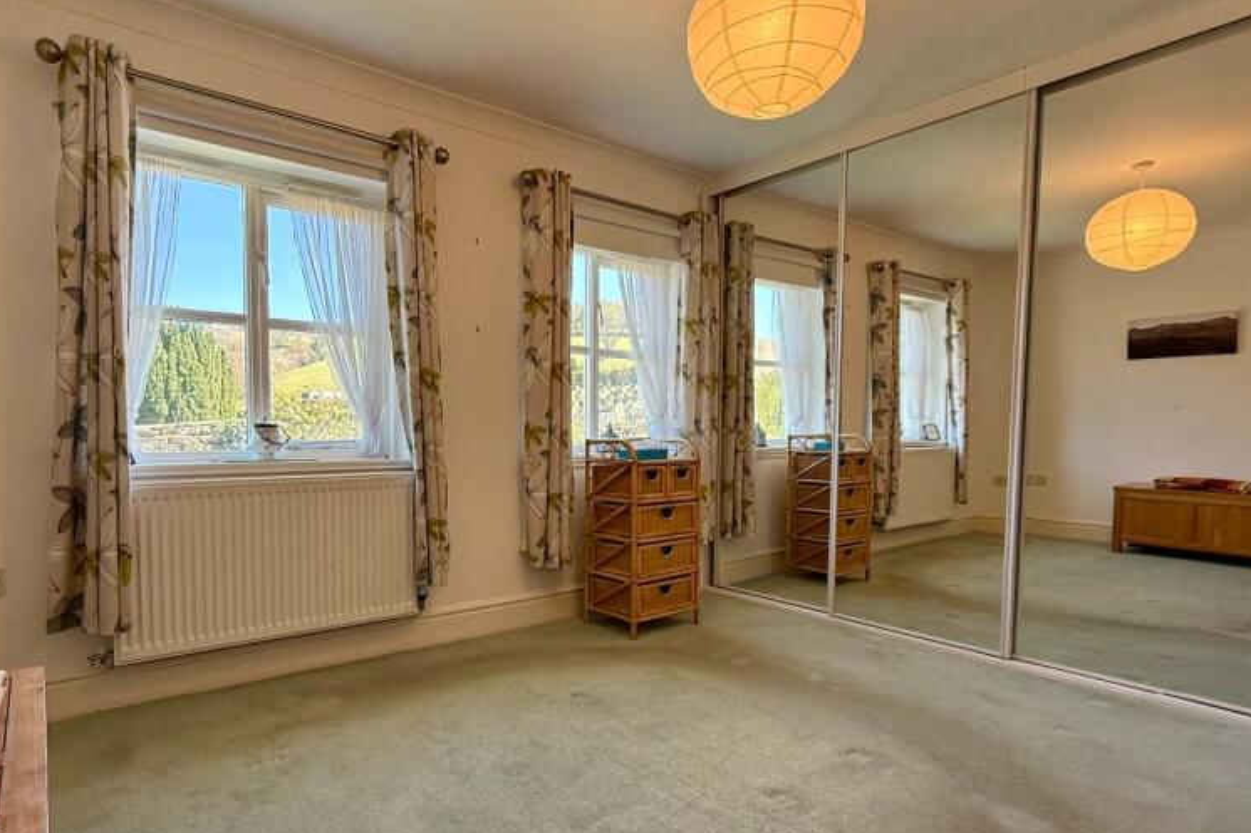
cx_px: 516
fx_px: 695
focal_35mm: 20
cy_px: 466
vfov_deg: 61.7
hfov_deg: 83.2
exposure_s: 1/99
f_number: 2.2
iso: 64
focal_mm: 2.22
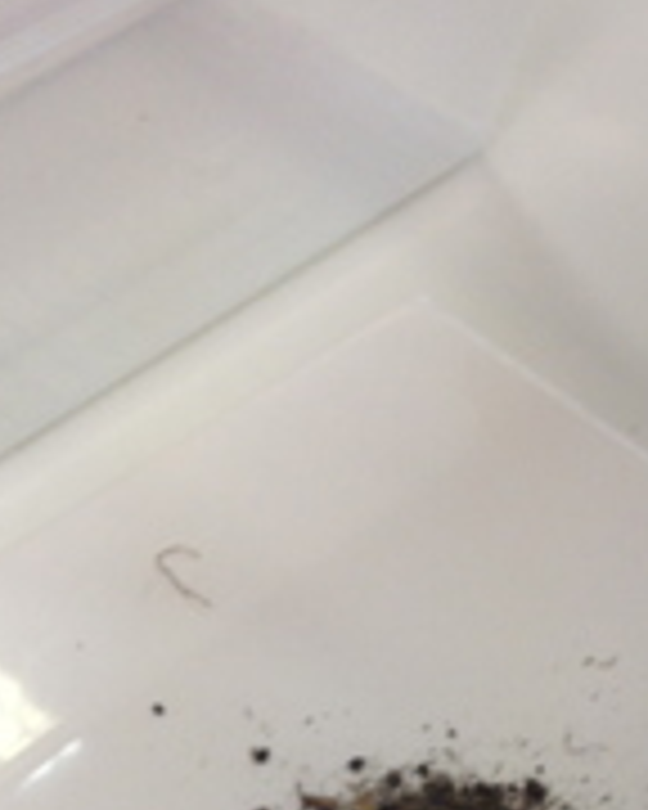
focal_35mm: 86
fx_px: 2062
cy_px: 878
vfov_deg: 21.2
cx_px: 130
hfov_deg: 17.7
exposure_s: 1/24
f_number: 2.4
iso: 50
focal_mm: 4.13
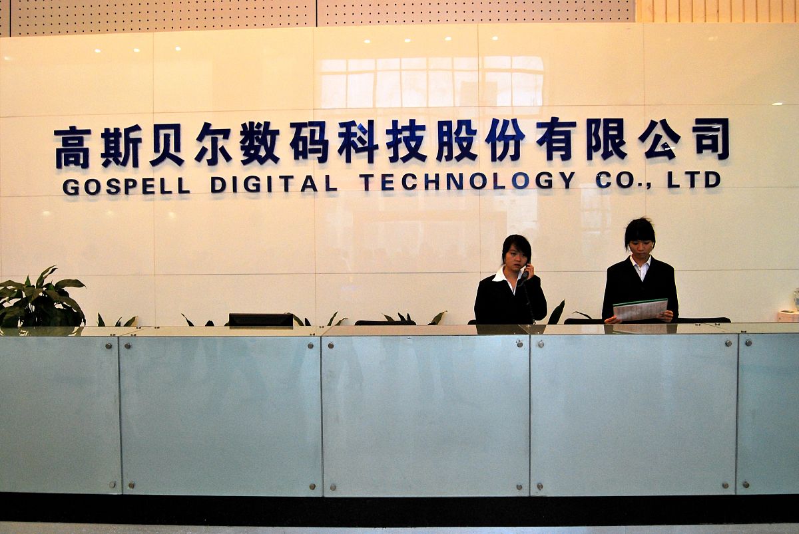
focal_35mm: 33
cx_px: 400
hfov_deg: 57.2
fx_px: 733
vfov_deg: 40.1
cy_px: 267
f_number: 6.3
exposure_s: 1/30
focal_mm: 22
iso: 800
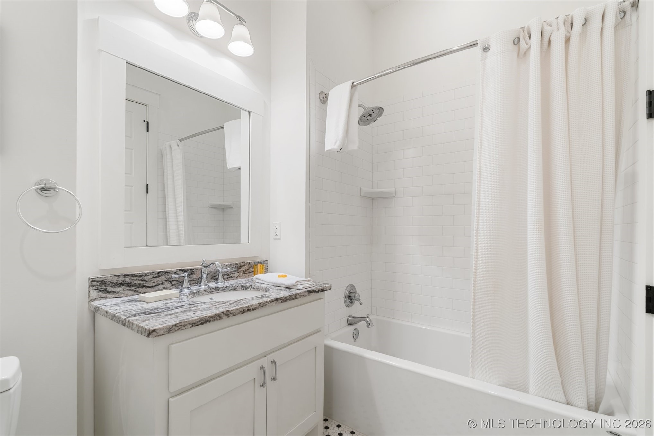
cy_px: 218
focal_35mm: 16
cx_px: 327
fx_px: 291
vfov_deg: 73.7
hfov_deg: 96.7
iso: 100
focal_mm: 16
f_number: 8
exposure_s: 1/1.25
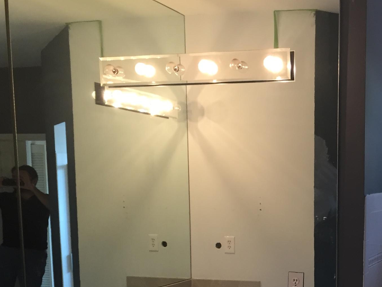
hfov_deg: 29.3
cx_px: 323
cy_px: 301
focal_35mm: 64
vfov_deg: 21.9
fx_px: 706
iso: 32
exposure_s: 1/30
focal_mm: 4.15
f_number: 2.2
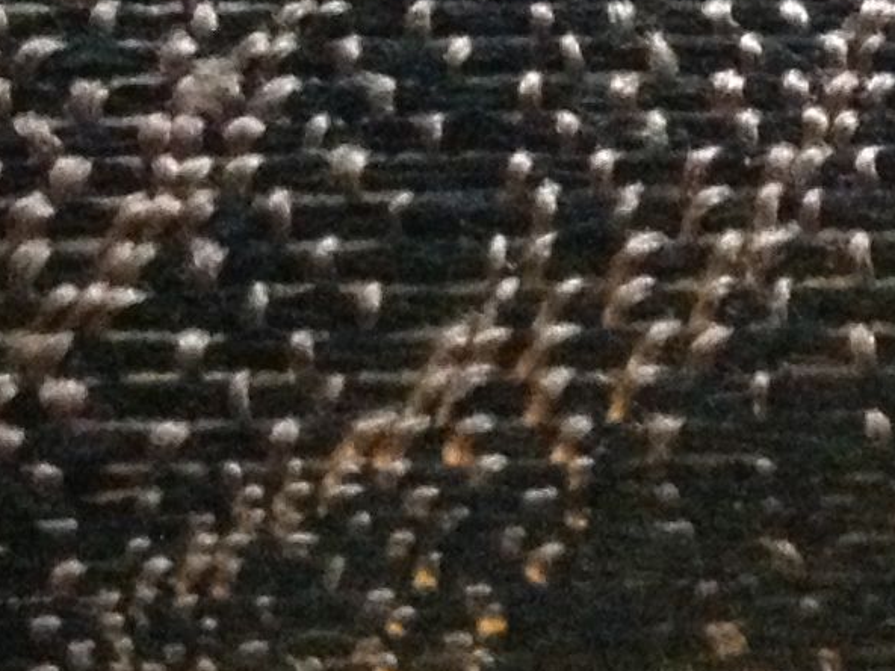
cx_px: 2241
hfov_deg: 9.1
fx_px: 4990
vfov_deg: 7.7
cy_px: 183
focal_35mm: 193
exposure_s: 1/15
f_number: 2.4
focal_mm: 4.28
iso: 640
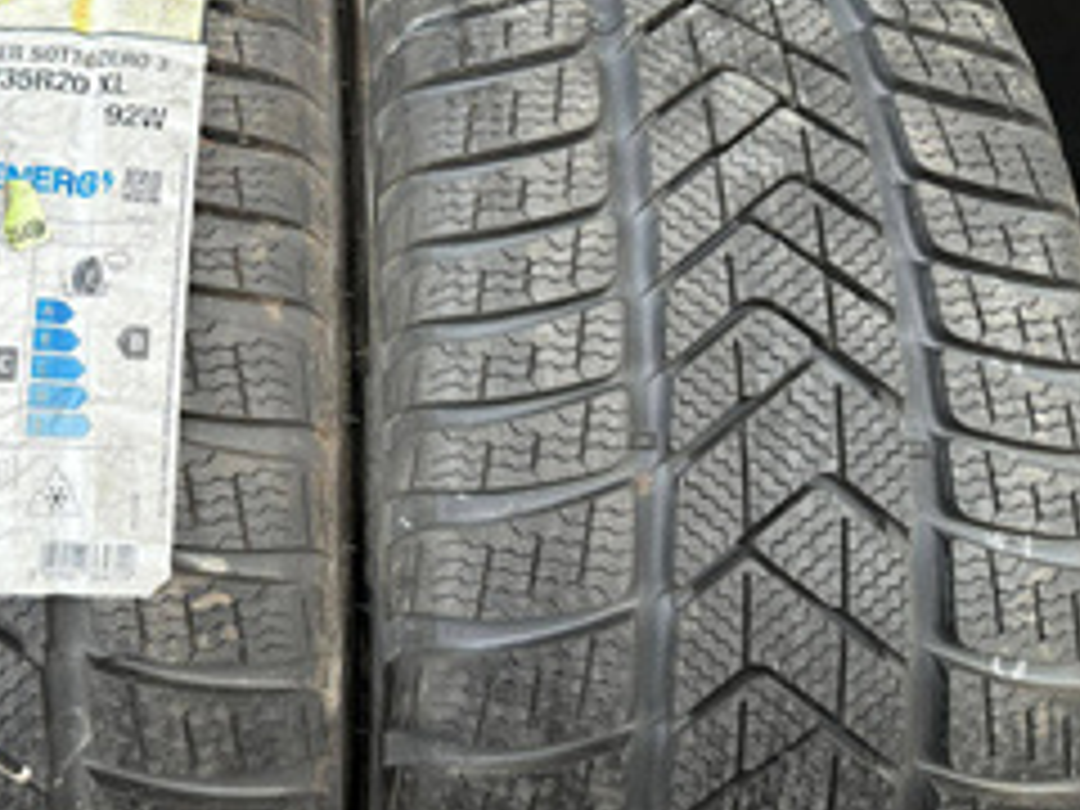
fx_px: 1092
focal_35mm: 35
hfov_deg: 51.3
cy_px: 322
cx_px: 328
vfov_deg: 40.5
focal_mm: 6.86
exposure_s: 1/121
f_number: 1.78
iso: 100
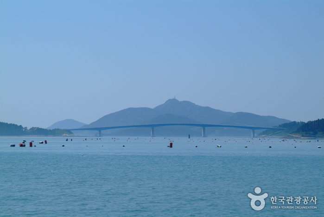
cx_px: 162
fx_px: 892
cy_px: 108
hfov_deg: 20.6
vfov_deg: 13.9
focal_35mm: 99
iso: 100
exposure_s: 1/350
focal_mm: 66
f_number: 9.5
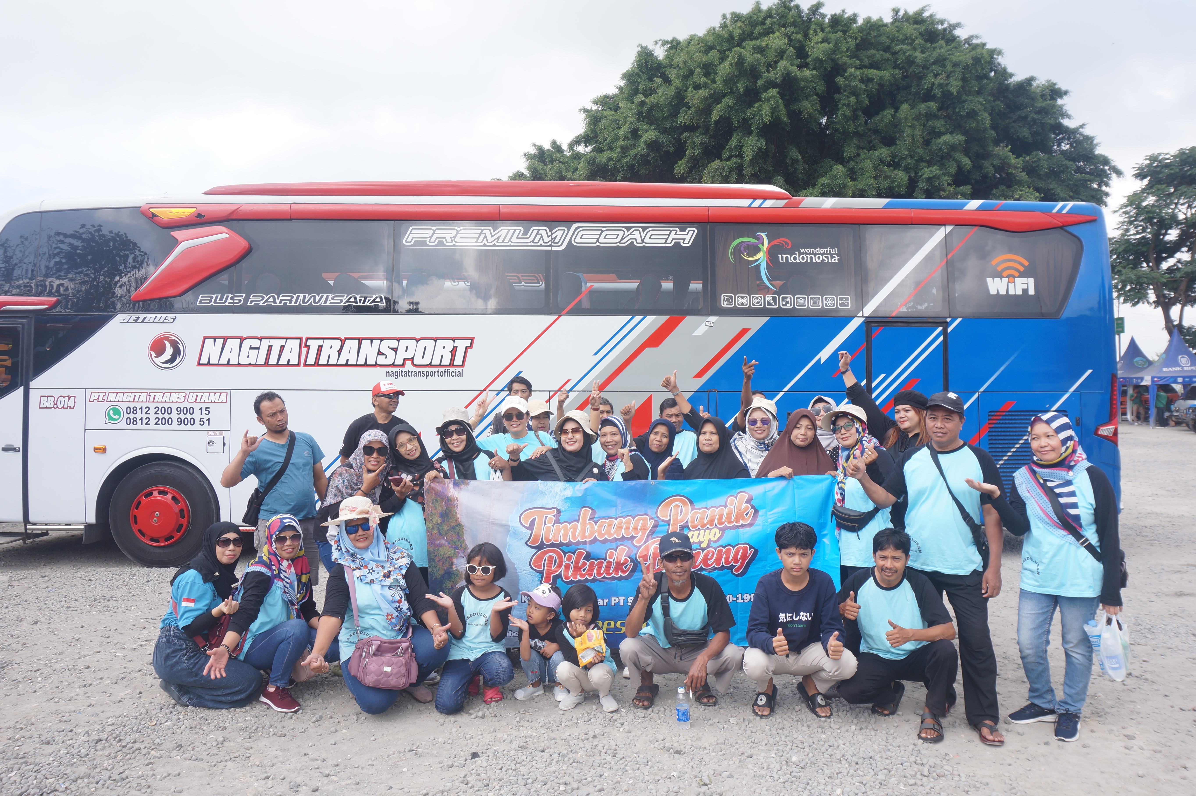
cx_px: 598
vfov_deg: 53.1
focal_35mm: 24
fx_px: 797
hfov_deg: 73.8
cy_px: 398
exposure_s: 1/100
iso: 100
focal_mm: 16
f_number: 7.1
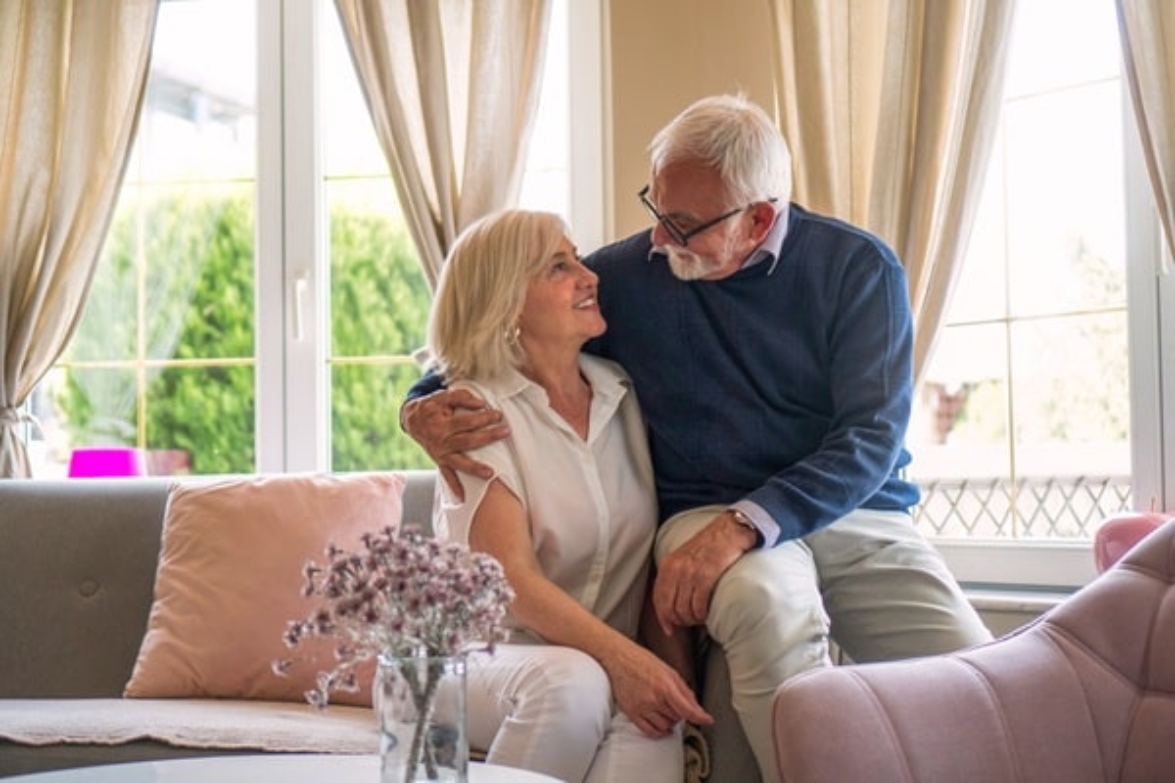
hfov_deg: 37.9
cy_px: 392
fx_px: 1713
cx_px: 588
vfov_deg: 25.8
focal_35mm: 52
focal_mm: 35
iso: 200
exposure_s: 1/200
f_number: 1.8
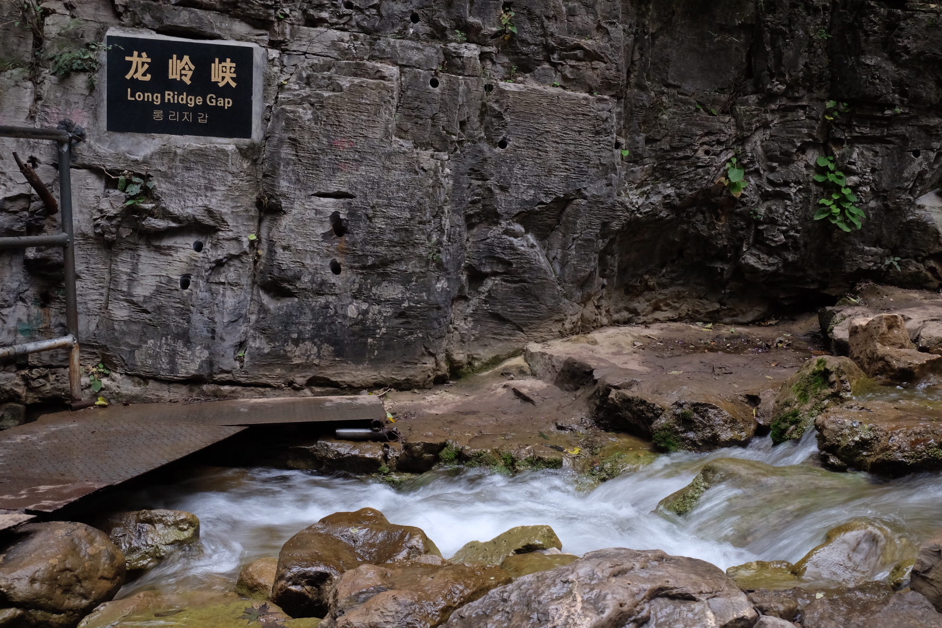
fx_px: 994
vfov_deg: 35.1
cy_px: 314
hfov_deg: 50.7
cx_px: 471
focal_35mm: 38
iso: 1600
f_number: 13
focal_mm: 25.4
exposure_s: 1/15
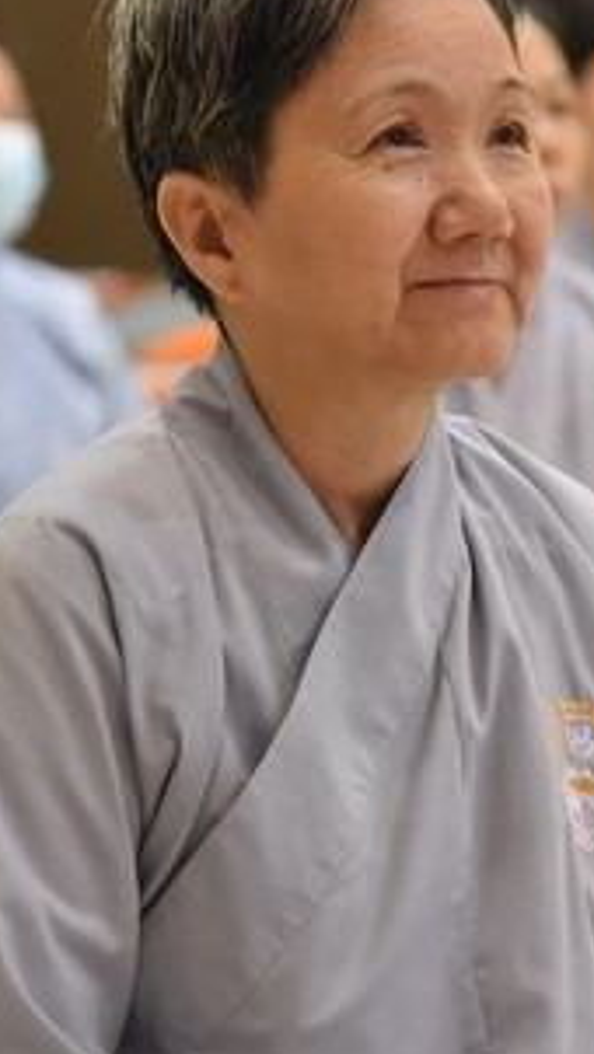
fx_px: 7584
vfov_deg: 8.0
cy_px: 325
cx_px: 384
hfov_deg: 4.5
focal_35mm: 271
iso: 3200
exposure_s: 1/125
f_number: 5
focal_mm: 120
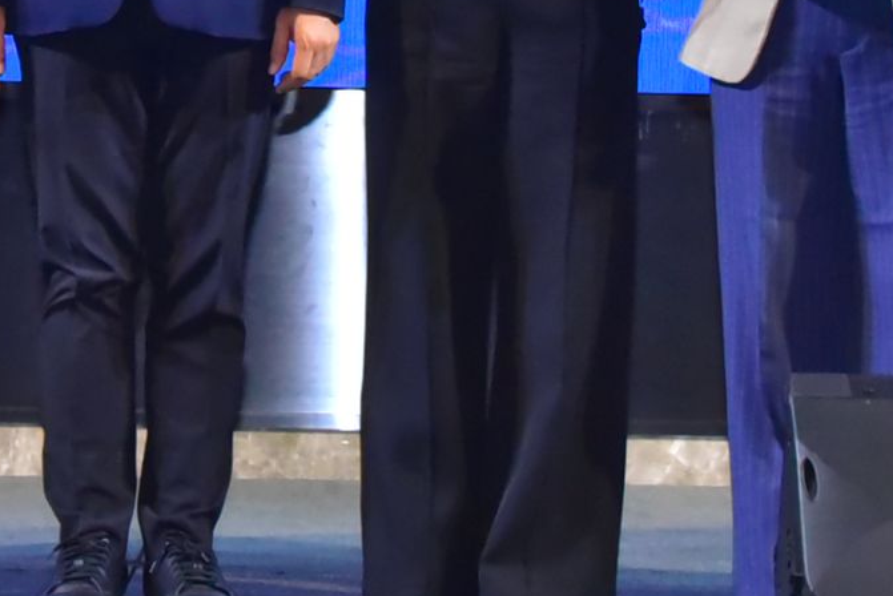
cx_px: 353
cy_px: -288
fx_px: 5360
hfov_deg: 9.5
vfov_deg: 6.3
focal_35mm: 216
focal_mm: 58
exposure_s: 1/200
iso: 6400
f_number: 6.3
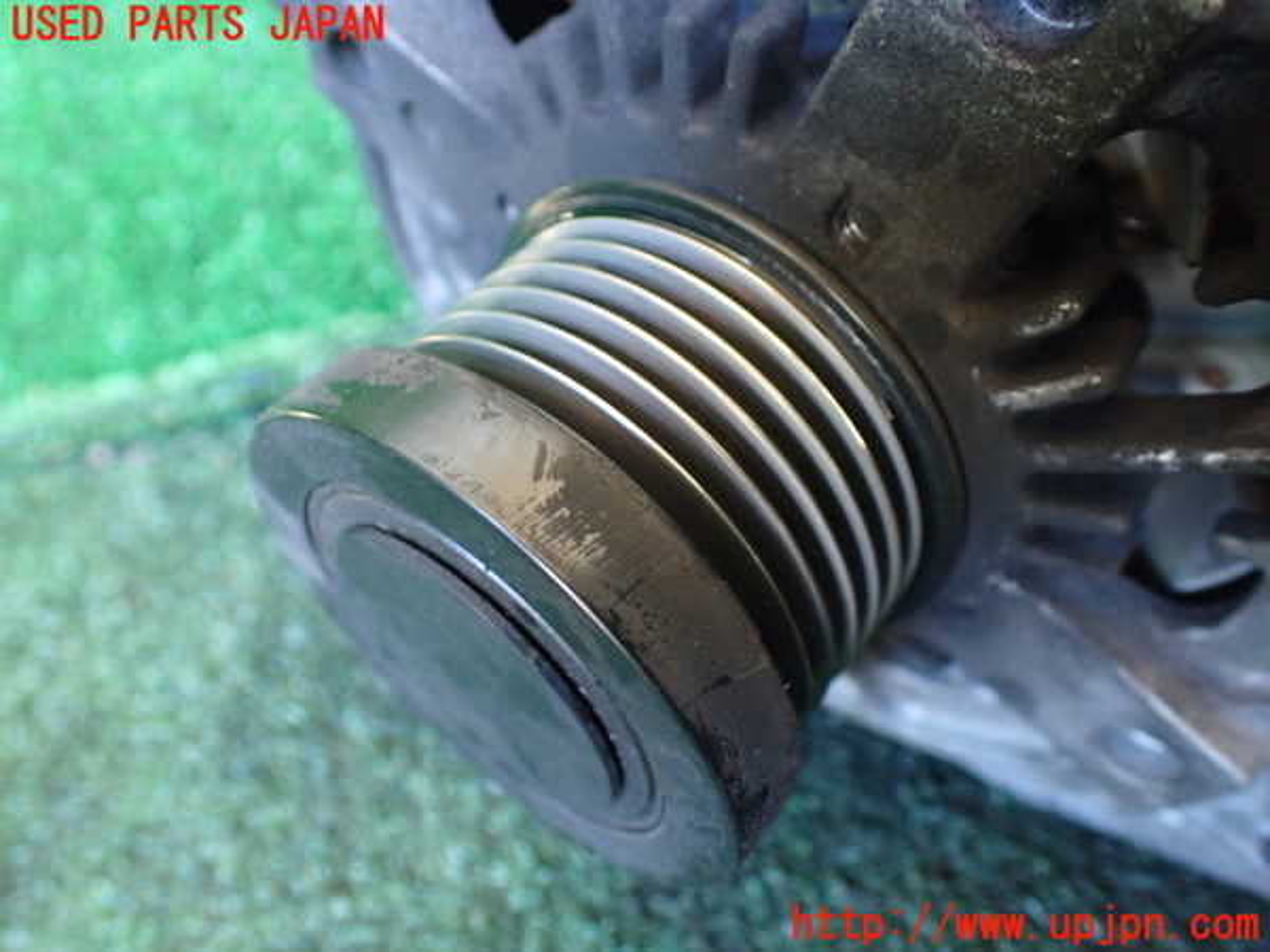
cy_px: 476
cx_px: 635
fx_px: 1101
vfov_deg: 46.8
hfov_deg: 60.0
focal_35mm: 30
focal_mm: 5.4
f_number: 2.3
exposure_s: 1/30
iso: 1000
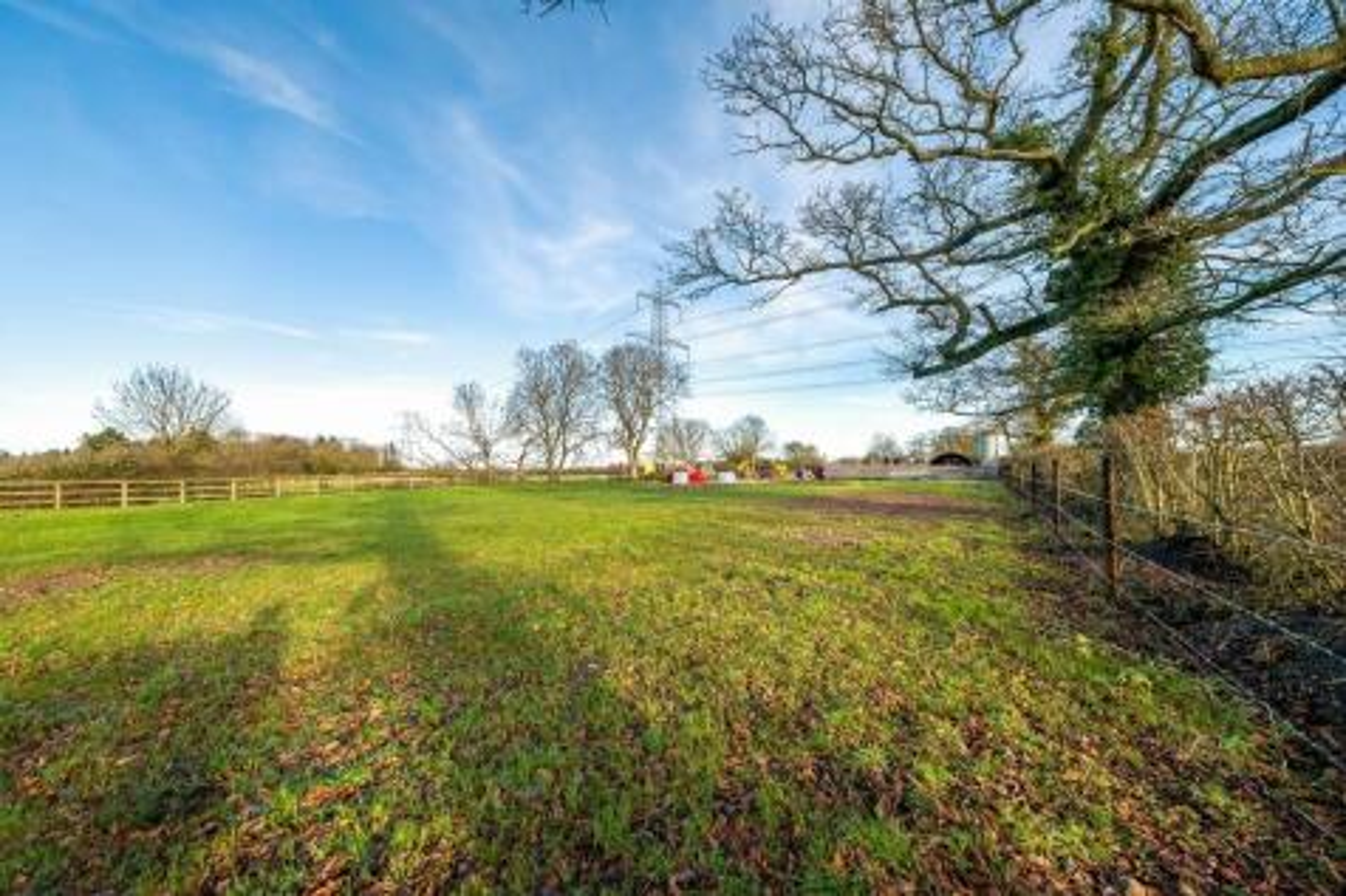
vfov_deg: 90.0
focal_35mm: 12
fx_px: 448
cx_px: 673
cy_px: 448
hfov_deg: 112.6
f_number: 7.1
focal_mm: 8
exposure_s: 1/125
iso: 160
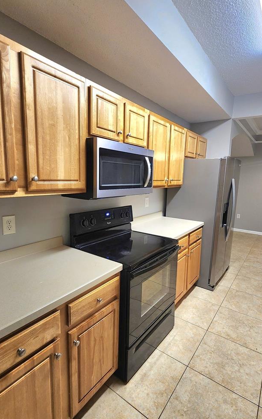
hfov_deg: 68.0
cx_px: 137
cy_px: 210
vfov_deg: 94.4
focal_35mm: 17
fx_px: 194
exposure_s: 1/60.2
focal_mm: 2.2
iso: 200
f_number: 2.2
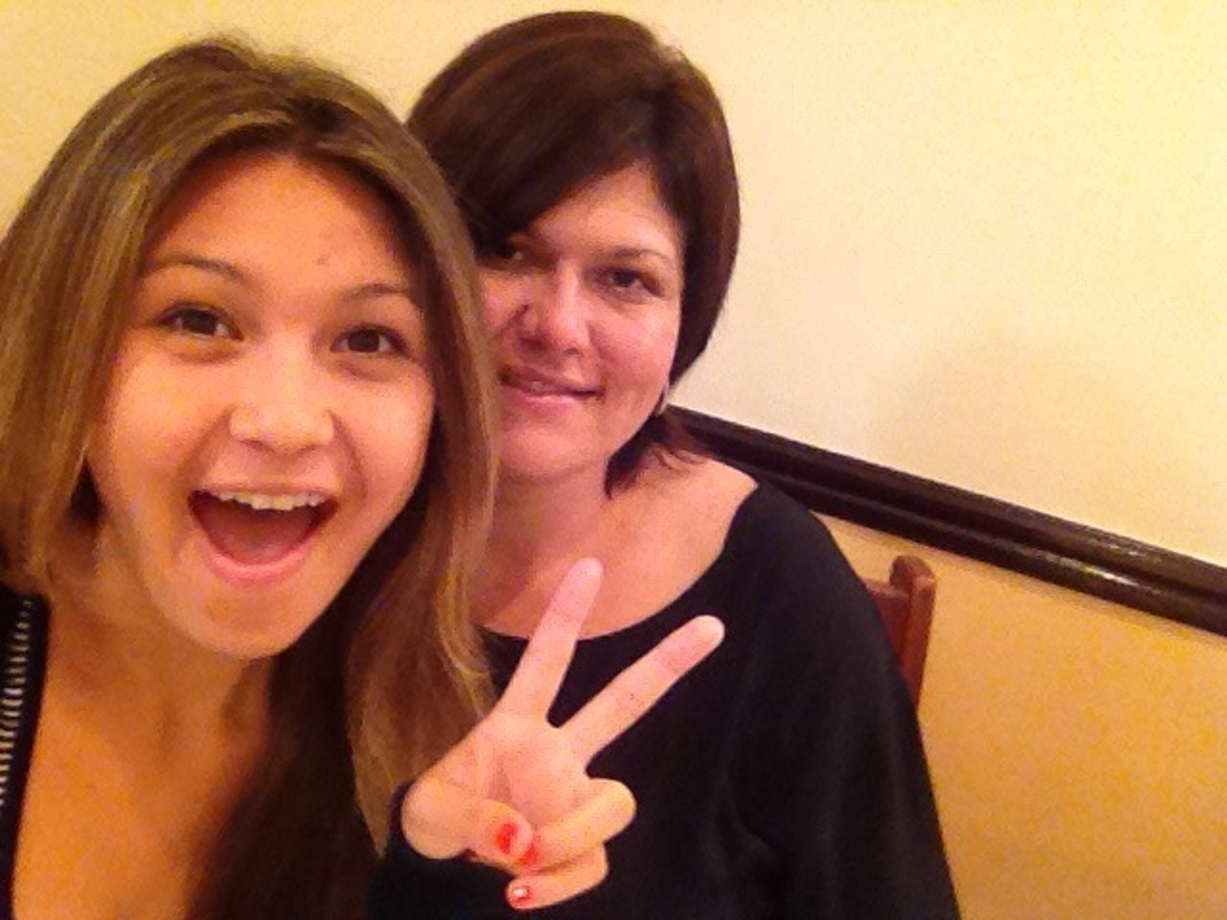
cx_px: 614
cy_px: 460
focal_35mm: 35
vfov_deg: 40.7
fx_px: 1241
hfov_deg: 52.6
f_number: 2.4
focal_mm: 1.85
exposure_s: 1/30
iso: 320
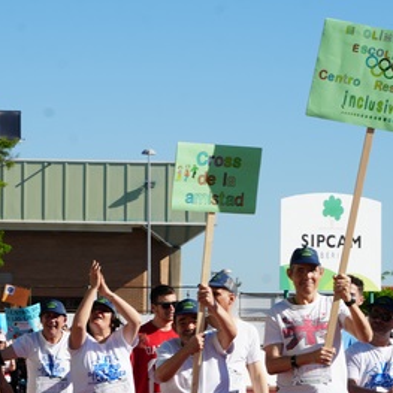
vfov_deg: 8.8
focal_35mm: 199
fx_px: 2556
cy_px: 371
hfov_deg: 8.8
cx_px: 118
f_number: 10
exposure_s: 1/200
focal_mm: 77
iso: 100
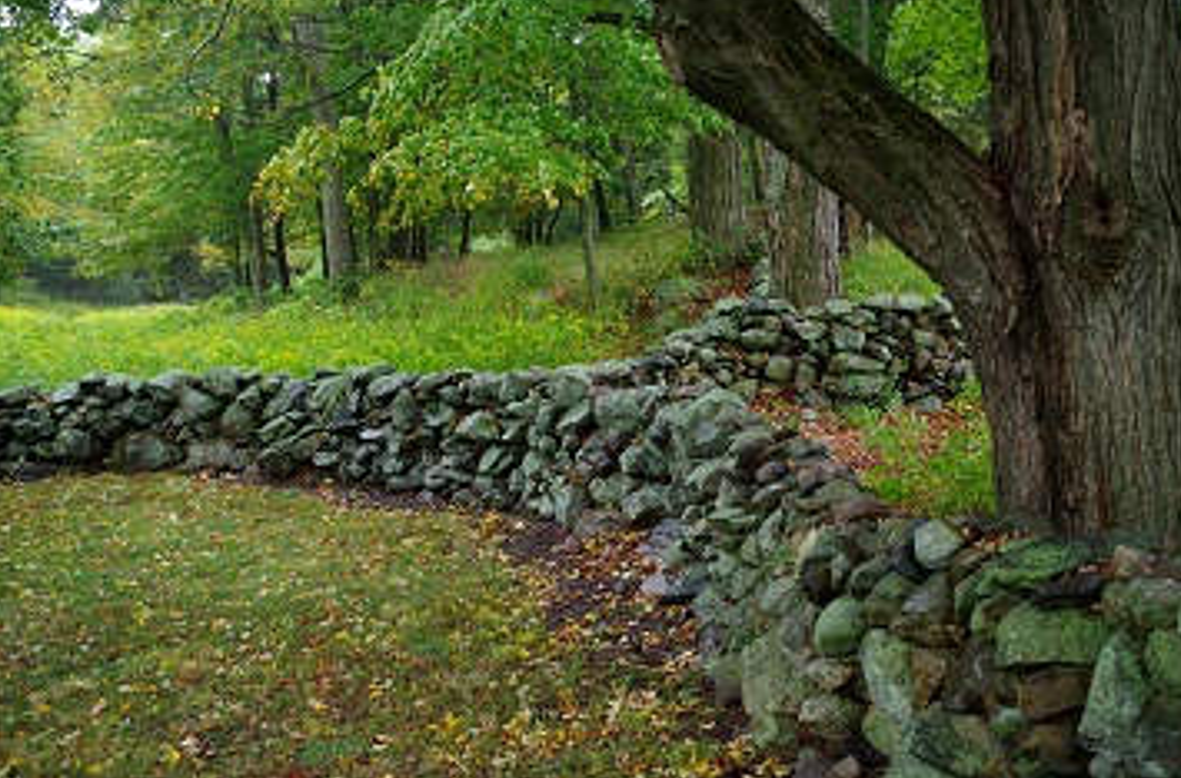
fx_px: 1438
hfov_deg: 44.6
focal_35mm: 44
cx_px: 635
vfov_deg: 30.3
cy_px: 346
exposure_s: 1/80
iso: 800
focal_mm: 26.25
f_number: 4
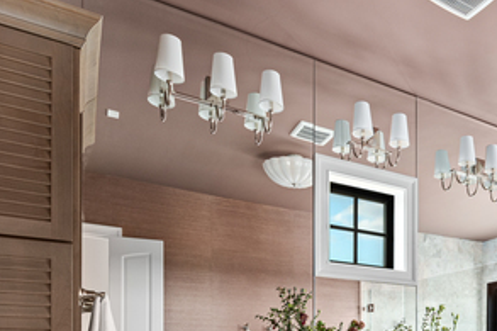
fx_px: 483
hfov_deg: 49.2
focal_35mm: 35
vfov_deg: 33.5
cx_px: 438
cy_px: 354
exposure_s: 1/1.25
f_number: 8
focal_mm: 16
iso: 400
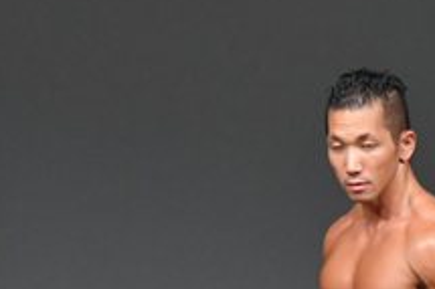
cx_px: 321
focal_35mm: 1241
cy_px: 426
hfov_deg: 1.7
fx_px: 14984
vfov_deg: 1.1
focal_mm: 230
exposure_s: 1/400
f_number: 5.6
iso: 4000
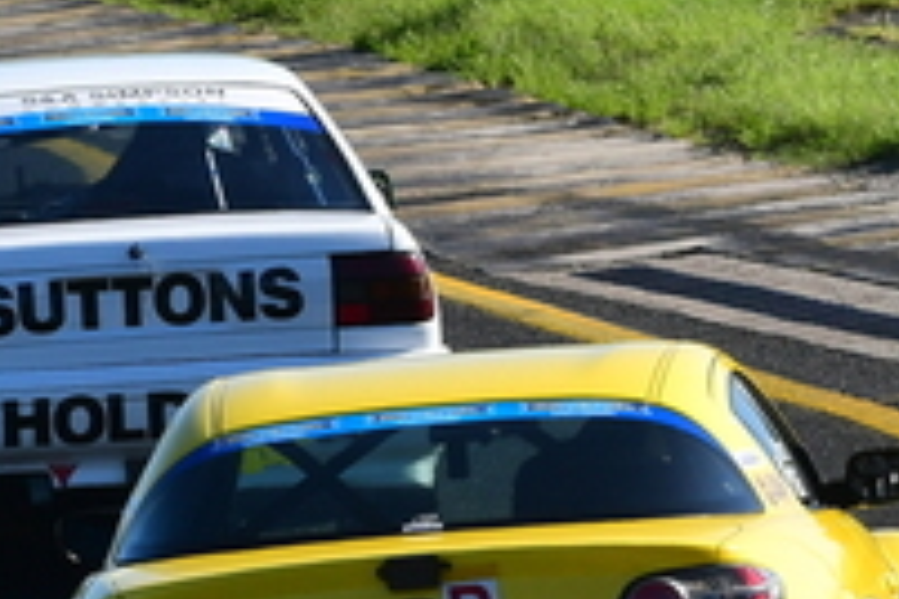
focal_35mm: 1256
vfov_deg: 1.1
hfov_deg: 1.6
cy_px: 96
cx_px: 282
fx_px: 31363
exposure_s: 1/640
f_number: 11
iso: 500
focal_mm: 210
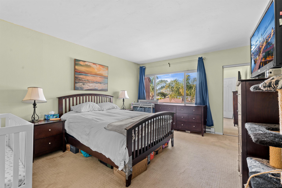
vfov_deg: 73.7
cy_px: 94
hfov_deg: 96.7
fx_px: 125
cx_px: 141
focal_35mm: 16
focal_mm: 16
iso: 100
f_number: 9
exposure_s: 1.6
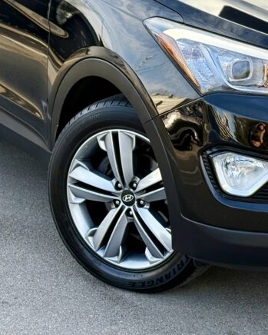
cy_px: 52
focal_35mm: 110
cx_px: 215
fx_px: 1090
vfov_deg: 17.3
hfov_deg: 13.9
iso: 80
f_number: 1.78
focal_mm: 6.76
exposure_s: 1/802
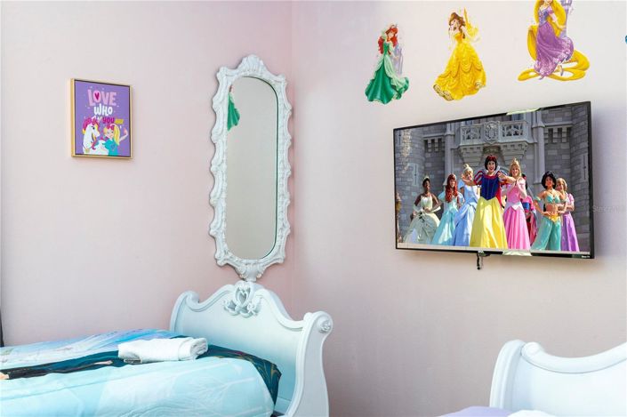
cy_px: 208
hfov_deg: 48.5
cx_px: 314
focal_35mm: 40
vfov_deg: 33.4
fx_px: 696
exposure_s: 1/13
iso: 1000
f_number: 14
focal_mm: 40
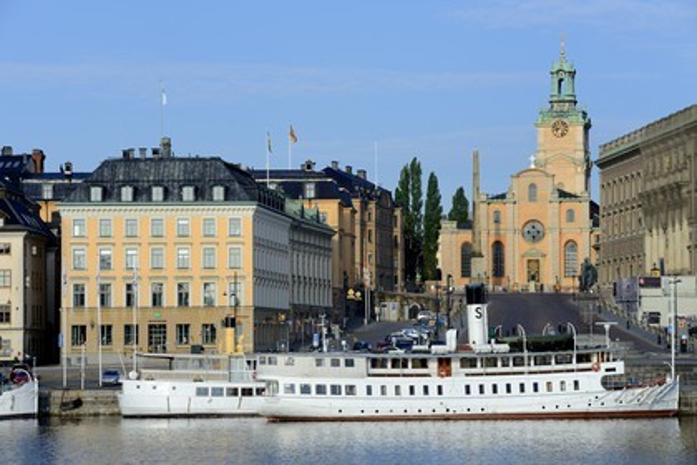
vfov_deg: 11.4
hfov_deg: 17.1
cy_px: 232
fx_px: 2323
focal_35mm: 120
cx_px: 348
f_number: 10
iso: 200
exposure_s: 1/320
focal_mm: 120
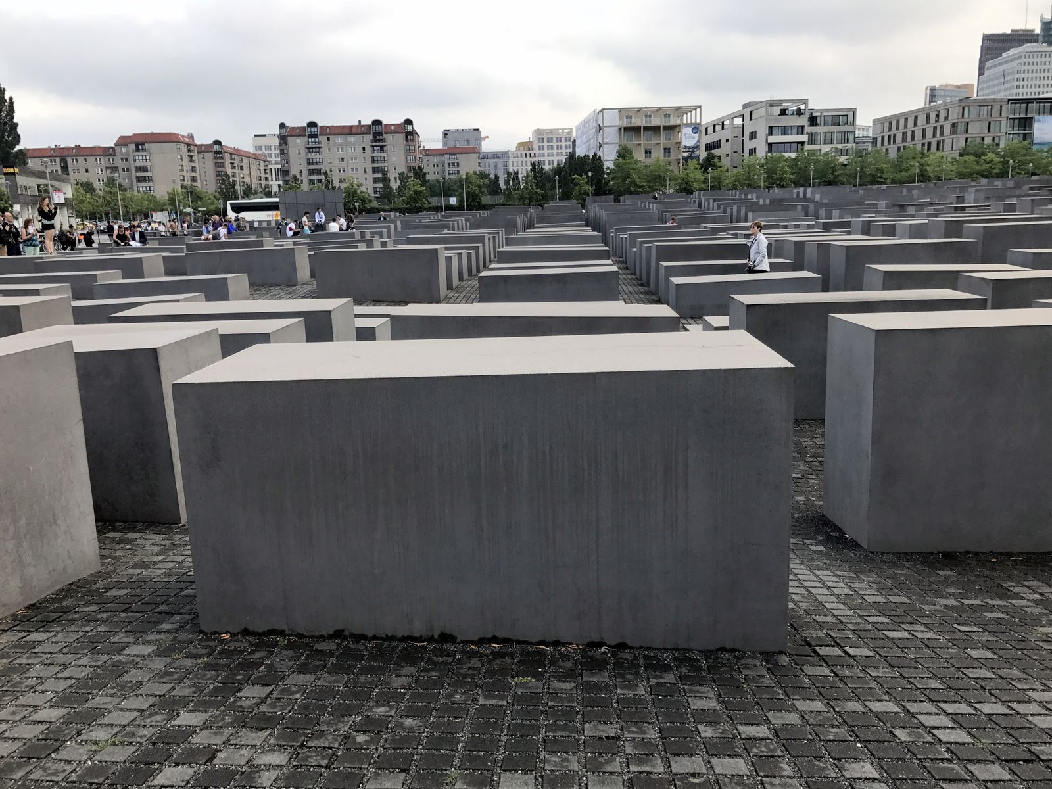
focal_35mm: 28
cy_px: 394
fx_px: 851
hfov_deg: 63.4
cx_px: 526
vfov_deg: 49.7
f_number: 1.8
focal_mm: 3.99
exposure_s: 1/349
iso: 20
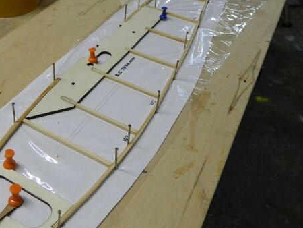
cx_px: 90
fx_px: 350
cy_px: 88
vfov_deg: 35.8
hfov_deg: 45.7
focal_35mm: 40
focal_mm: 4.5
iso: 80
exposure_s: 1/30
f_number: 3.1
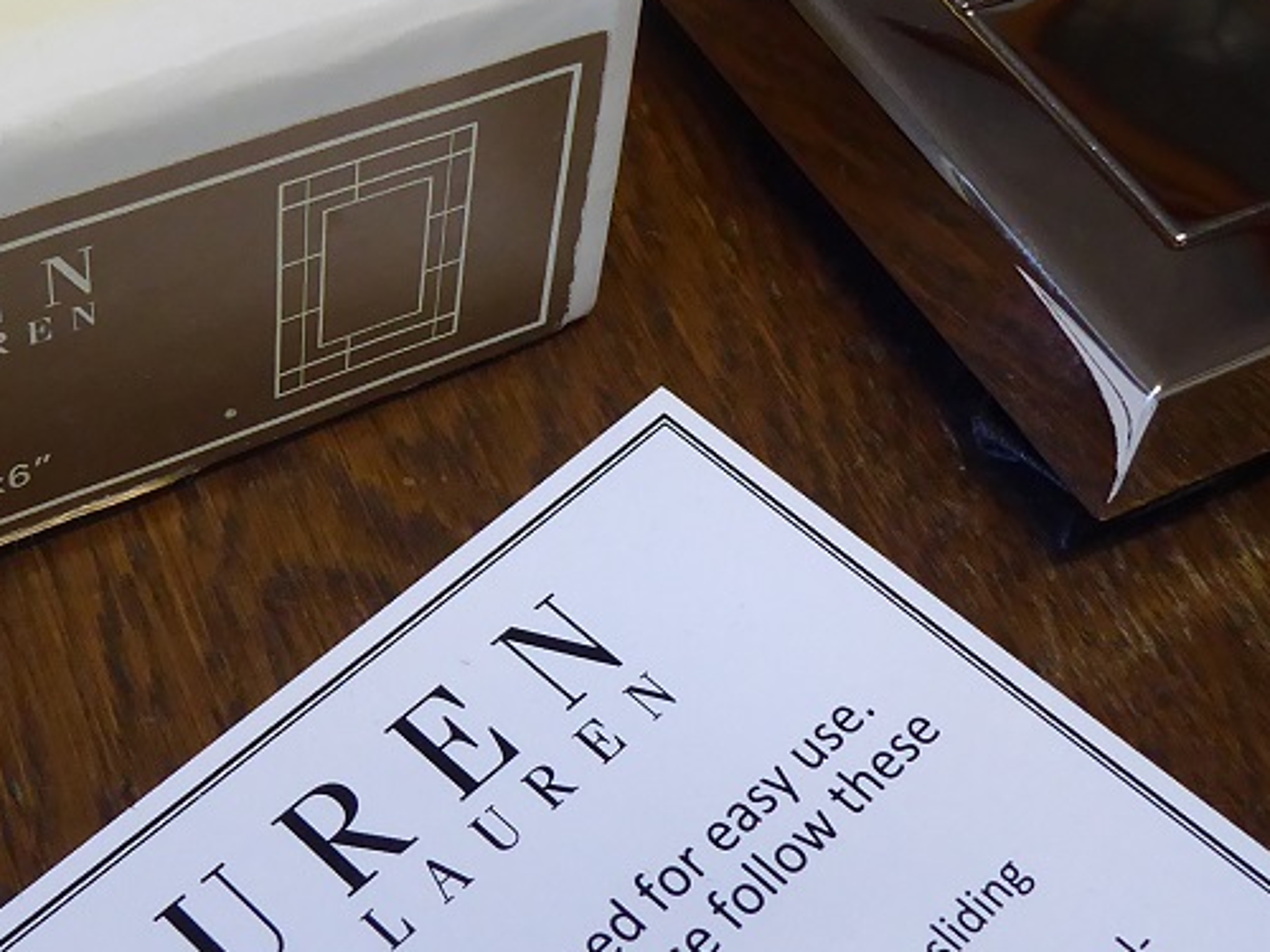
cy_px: 439
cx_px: 521
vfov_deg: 20.4
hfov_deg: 27.0
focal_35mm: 72
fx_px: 2642
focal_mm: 4.3
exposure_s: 1/60
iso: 250
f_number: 3.3
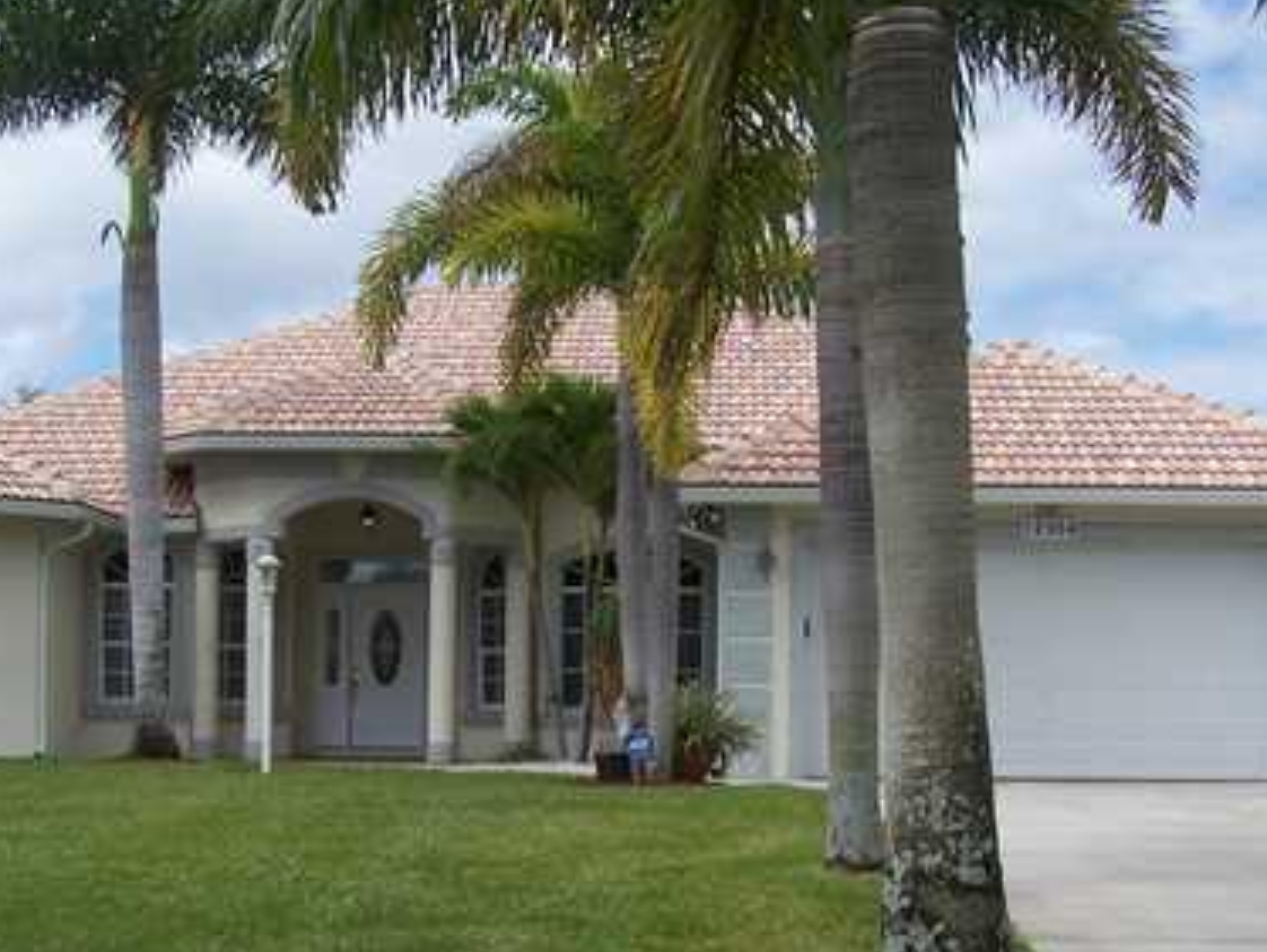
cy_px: 610
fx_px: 2381
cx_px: 576
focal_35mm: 65
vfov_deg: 22.5
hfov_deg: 29.8
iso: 80
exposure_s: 1/750
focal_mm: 6.3
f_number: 4
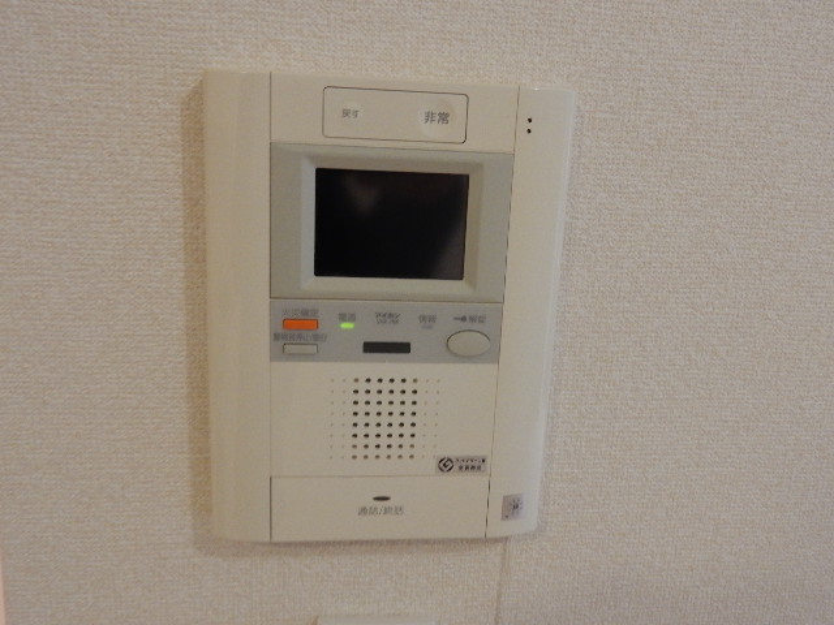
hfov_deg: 60.0
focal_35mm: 30
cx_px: 417
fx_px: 723
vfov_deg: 46.8
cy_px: 312
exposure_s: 1/20
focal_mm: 5.4
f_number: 4
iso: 400
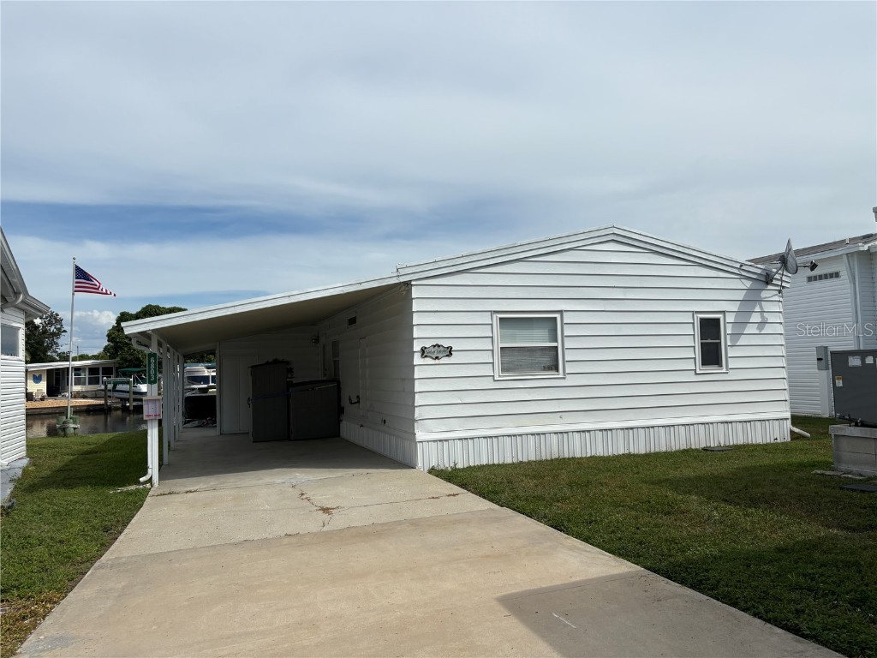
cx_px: 438
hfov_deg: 67.3
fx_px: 659
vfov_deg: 53.1
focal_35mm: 26
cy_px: 329
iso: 50
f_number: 1.6
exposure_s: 1/6993
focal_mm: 5.96
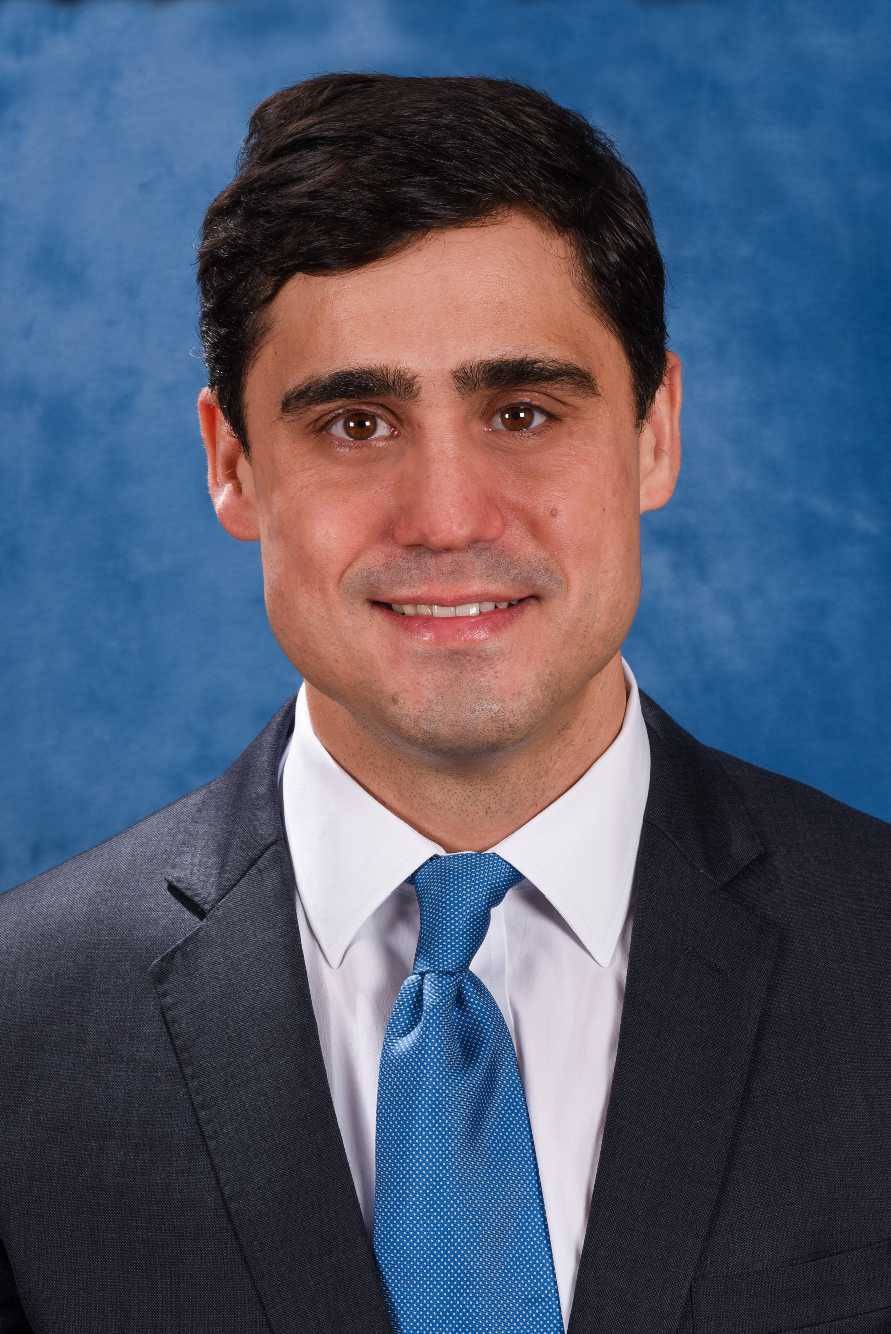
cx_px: 446
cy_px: 667
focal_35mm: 105
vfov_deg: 19.4
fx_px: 3894
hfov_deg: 13.1
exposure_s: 1/100
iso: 125
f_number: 16
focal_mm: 105
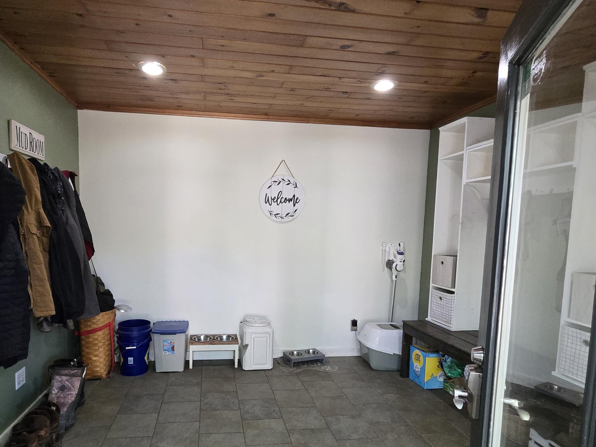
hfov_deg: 84.1
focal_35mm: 19
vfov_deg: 68.2
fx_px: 327
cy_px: 260
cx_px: 255
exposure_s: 1/60
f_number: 2.2
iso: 640
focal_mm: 2.2
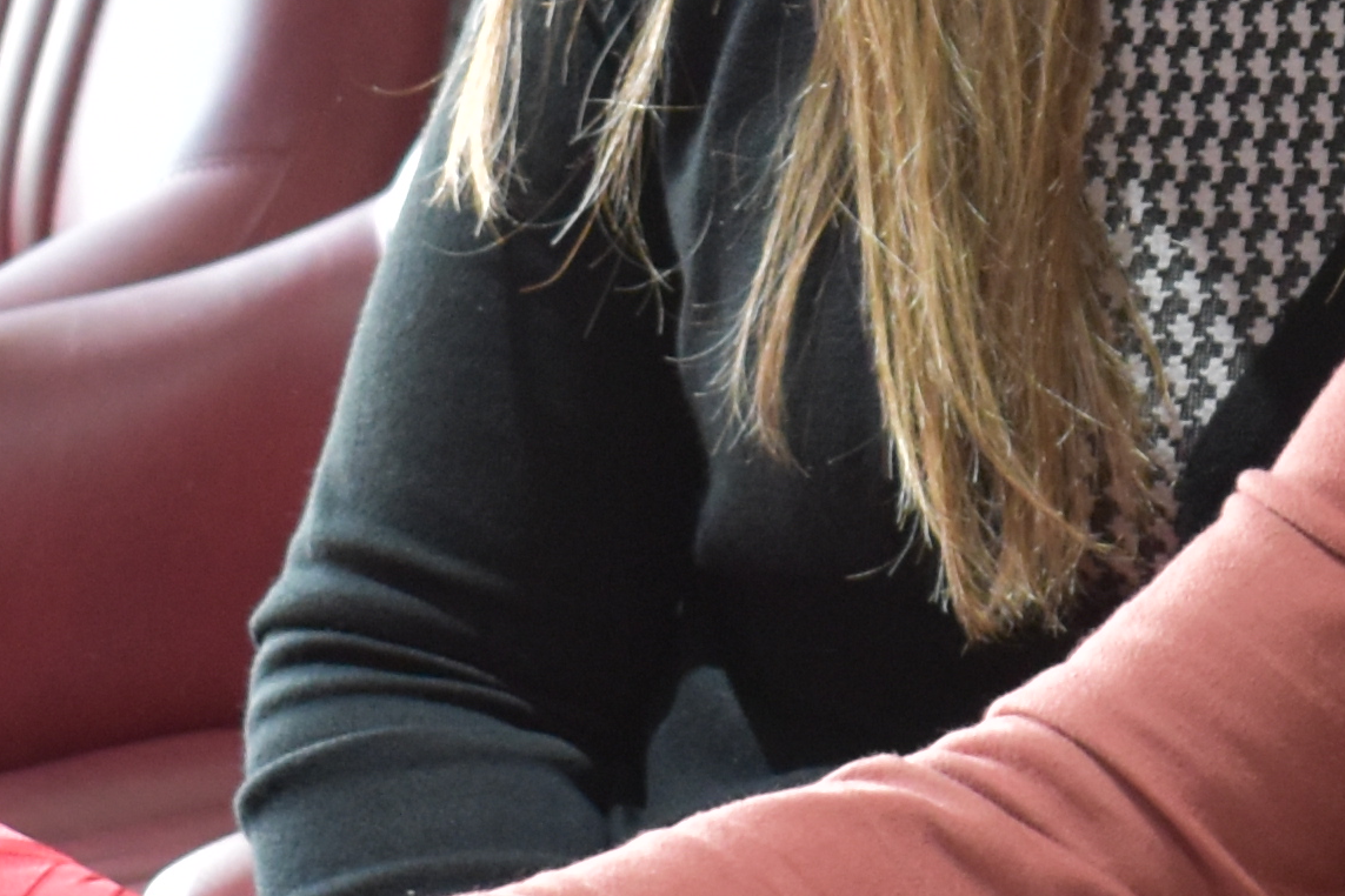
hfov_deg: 8.0
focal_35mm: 252
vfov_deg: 5.4
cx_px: 2179
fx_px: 9414
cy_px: -366
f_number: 4.5
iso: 1000
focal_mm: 32
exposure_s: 1/30
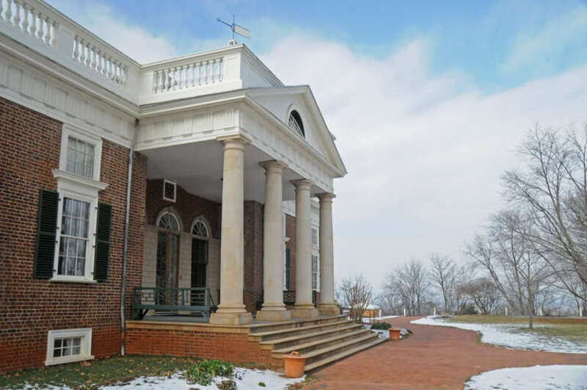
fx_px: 488
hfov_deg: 62.0
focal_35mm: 30
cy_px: 195
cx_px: 294
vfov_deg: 43.5
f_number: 13
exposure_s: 1/640
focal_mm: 20
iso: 800
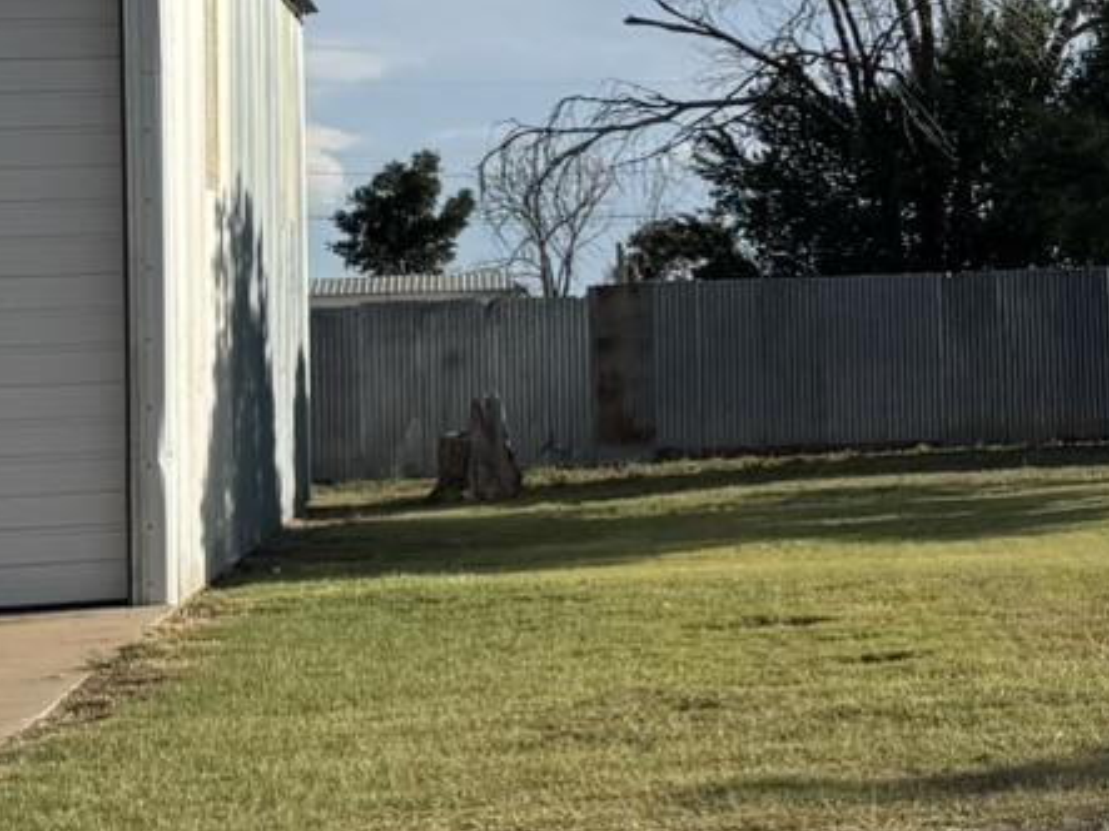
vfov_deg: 13.2
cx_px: 1302
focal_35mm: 111
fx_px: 3555
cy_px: 118
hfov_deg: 17.0
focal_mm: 6.76
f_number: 1.78
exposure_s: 1/6410
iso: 80
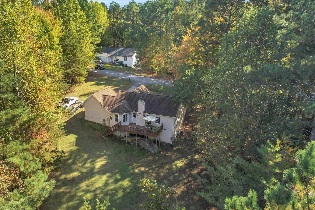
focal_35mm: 26
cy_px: 104
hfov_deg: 69.0
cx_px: 133
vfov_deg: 49.6
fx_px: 228
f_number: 2.8
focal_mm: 8.38
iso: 120
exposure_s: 1/50
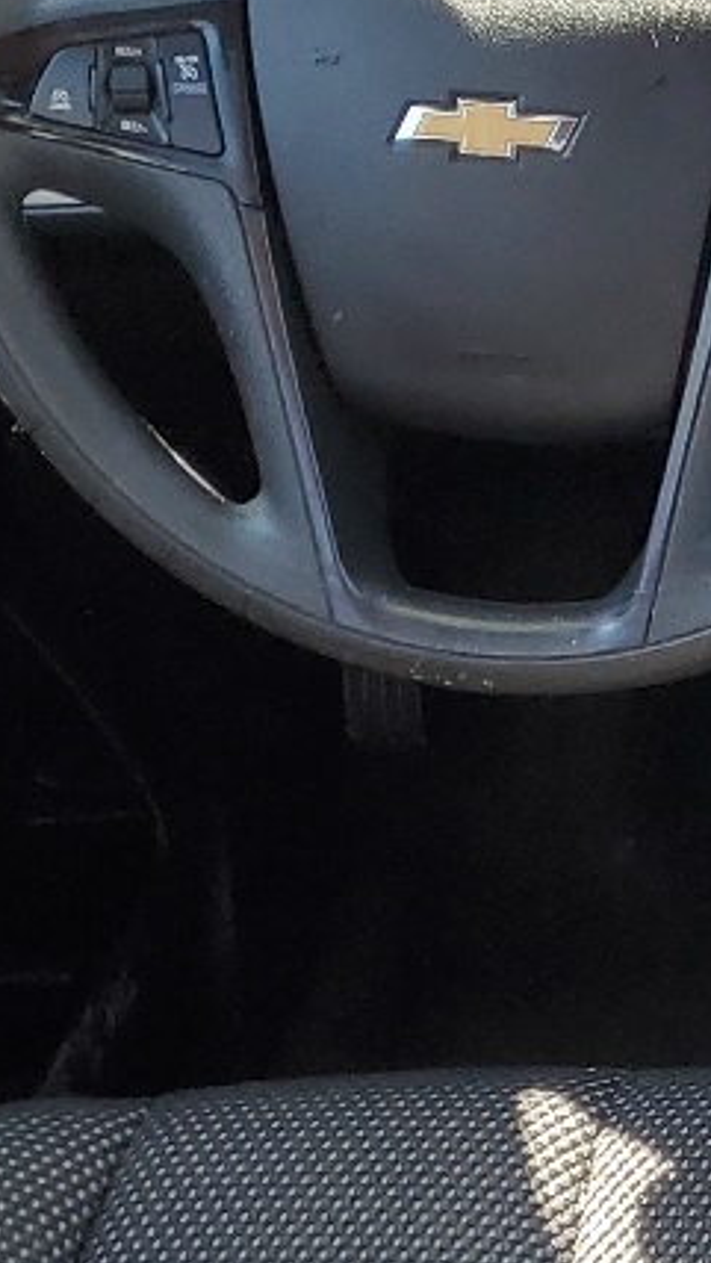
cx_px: 1614
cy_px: 1015
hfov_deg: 10.2
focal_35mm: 106
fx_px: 3550
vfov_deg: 19.9
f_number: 1.5
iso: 50
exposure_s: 1/185
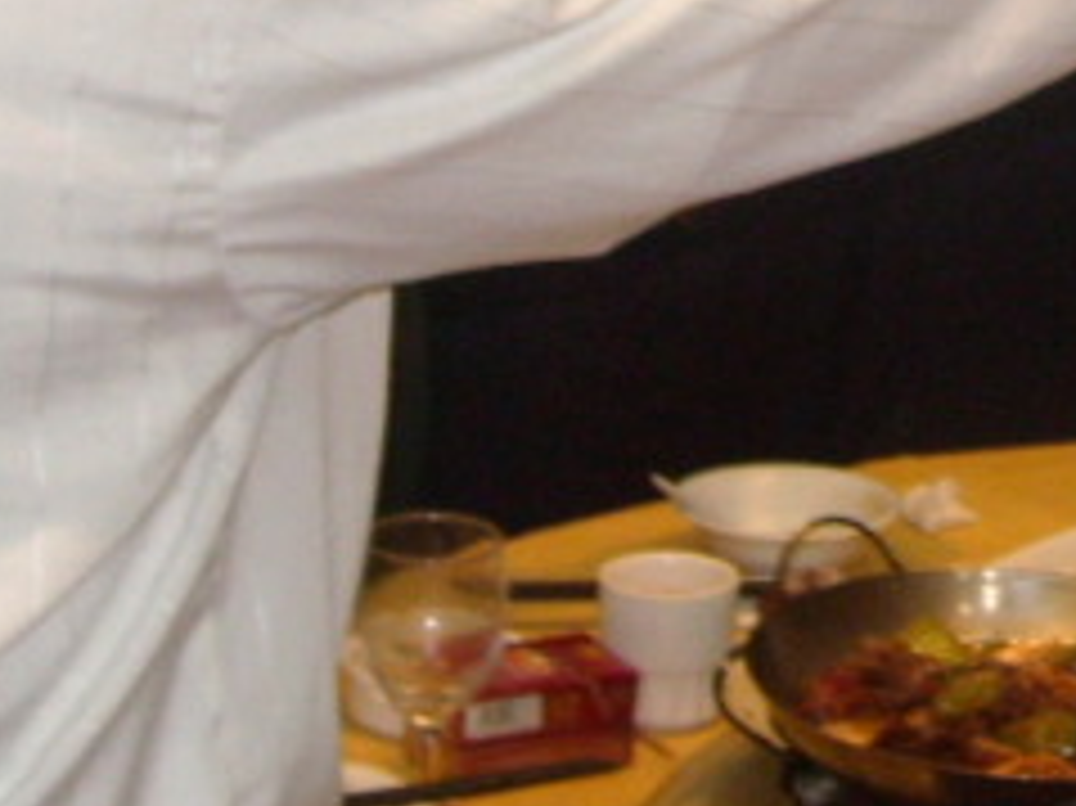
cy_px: -450
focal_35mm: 150
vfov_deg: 9.6
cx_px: 1558
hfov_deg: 12.6
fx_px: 4660
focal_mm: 5.7
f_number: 2.8
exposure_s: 1/30
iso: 200
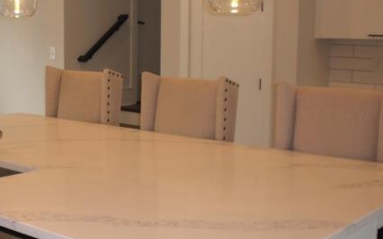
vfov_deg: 21.3
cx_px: 100
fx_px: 636
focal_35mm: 61
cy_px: 112
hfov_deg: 32.9
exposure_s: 1/100
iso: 200
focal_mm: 6.3
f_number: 3.1
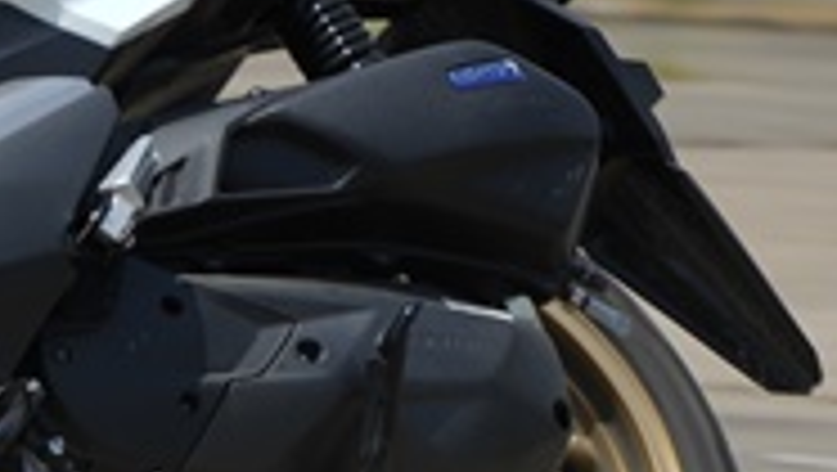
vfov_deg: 1.1
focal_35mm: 1124
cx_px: -711
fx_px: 24967
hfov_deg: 1.9
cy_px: -398
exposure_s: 1/160
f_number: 9
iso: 50
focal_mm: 200
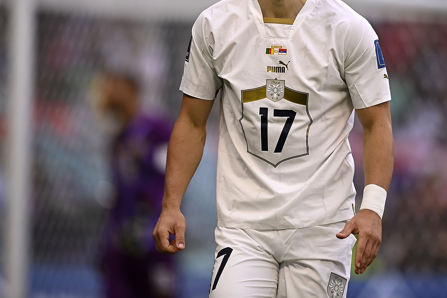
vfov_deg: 2.4
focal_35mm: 581
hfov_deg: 3.5
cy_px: 84
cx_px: 302
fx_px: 7214
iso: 500
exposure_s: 1/1600
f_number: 3.2
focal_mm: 400
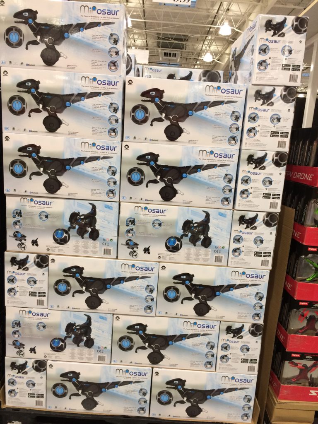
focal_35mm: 29
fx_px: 355
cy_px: 212
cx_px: 159
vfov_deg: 61.7
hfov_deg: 48.2
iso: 100
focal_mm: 4.15
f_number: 2.2
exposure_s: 1/30
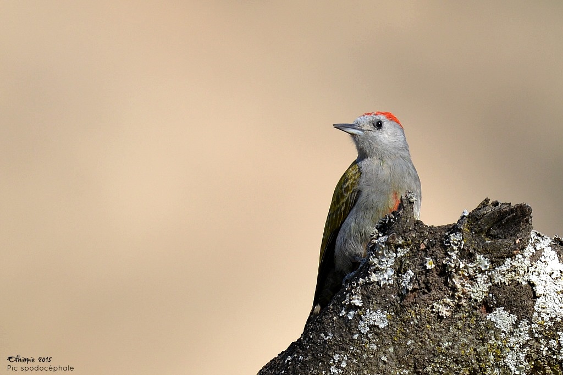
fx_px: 7816
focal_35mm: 500
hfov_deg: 4.1
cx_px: 282
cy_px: 188
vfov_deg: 2.7
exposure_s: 1/1000
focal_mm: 500
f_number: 5
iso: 250
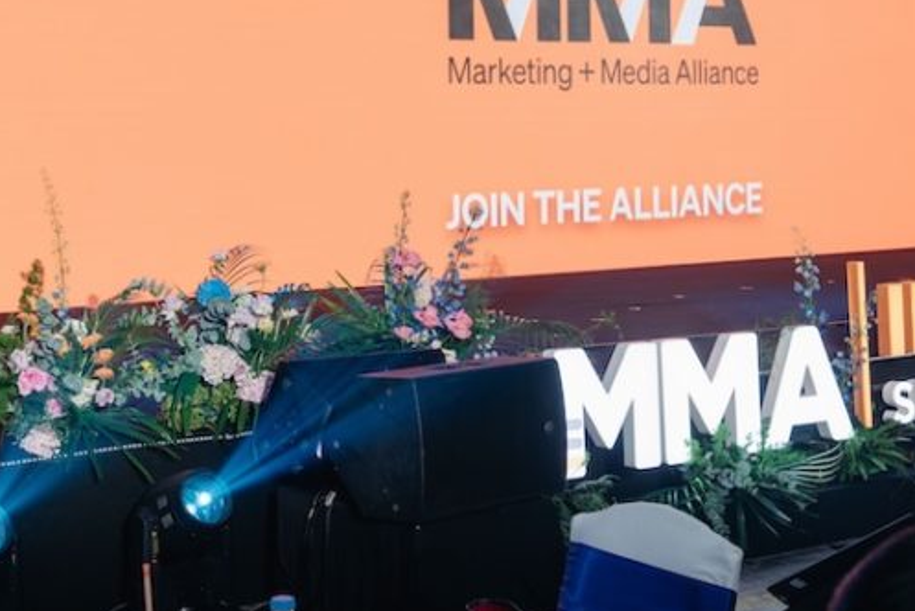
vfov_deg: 20.4
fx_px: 1678
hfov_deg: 30.4
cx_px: 348
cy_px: 127
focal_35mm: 66
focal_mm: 41
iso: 800
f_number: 7.1
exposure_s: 1/100
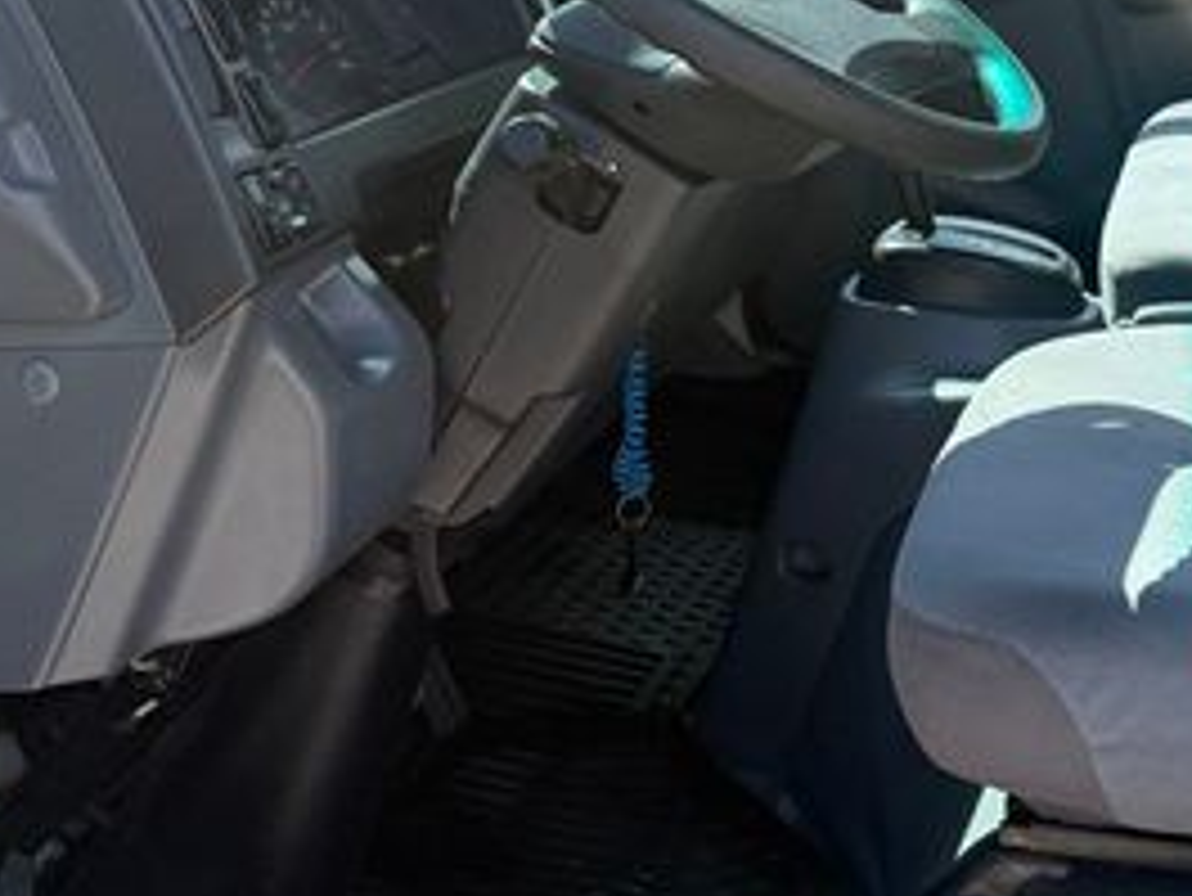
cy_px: 32
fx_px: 1998
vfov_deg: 24.3
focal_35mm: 58
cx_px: 886
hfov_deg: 32.6
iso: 100
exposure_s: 1/2053
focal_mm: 6.76
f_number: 1.78
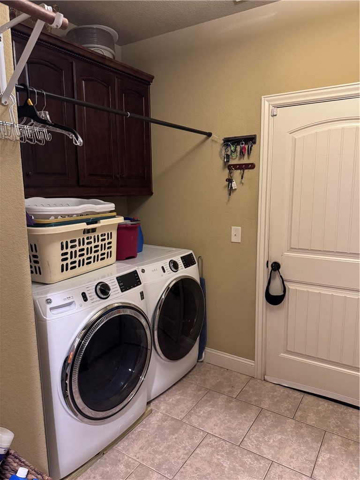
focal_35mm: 24
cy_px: 240
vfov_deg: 71.6
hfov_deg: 56.8
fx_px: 333
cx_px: 180
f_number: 1.78
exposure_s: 1/40
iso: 640
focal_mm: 6.76
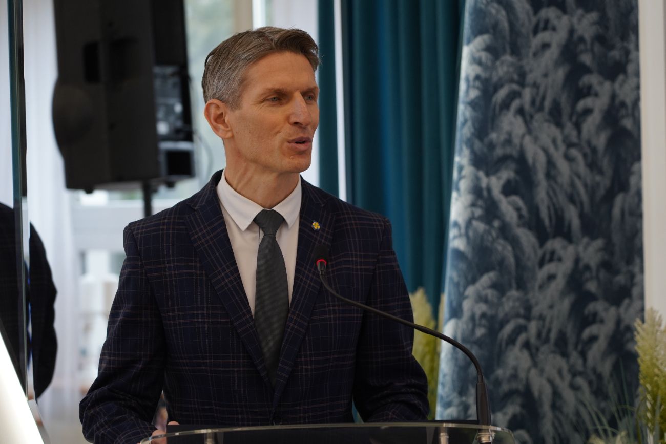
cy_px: 222
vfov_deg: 13.0
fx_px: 1943
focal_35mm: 105
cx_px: 333
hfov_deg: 19.5
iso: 1000
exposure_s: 1/125
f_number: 4
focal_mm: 105
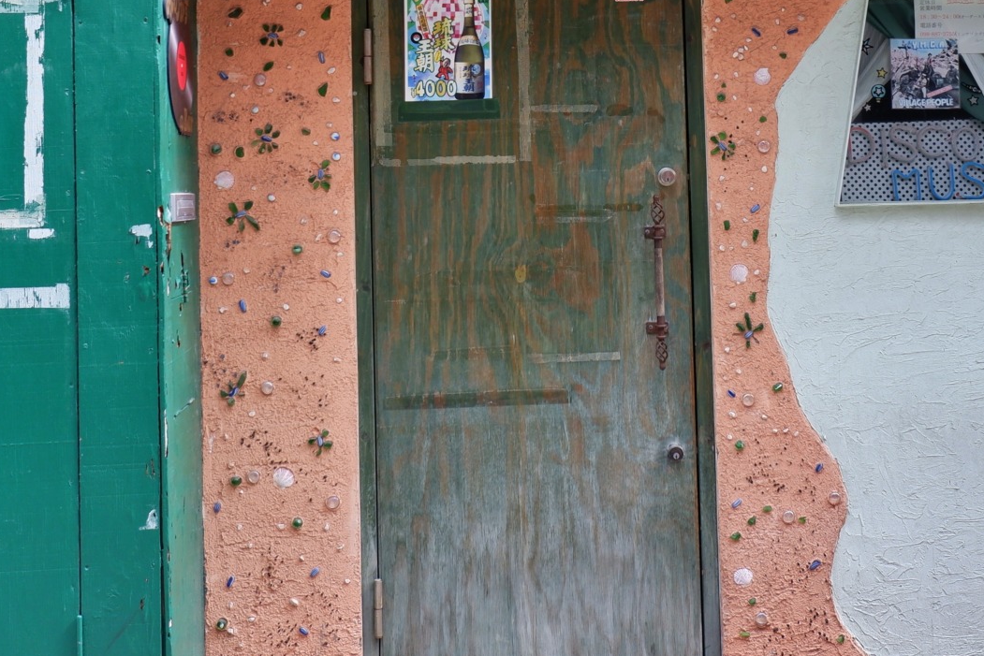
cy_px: 60
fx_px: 1531
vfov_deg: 23.5
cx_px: 573
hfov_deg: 35.6
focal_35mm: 56
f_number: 5
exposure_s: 1/150
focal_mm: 15
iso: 200
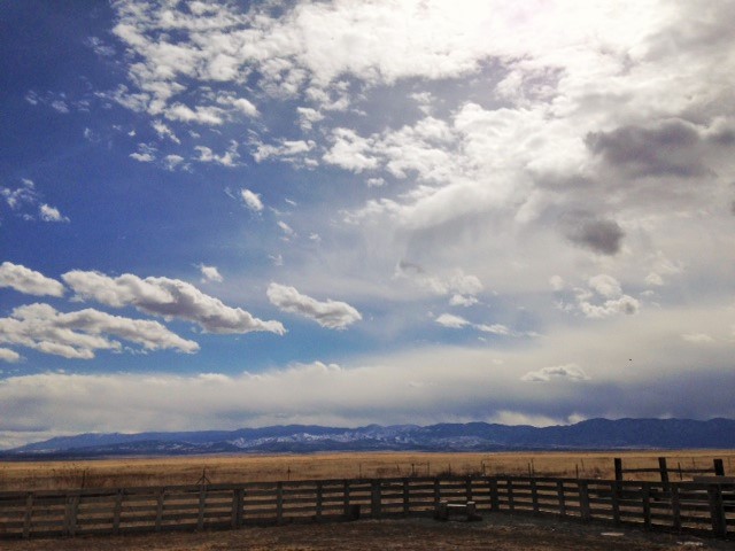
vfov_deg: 42.9
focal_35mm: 33
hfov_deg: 55.4
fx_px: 701
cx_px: 368
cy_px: 276
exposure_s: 1/10870
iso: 50
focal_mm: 4.12
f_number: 2.4
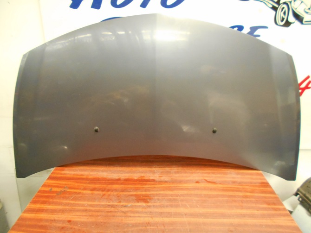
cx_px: 156
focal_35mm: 26
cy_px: 116
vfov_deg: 53.1
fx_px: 234
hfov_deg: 67.3
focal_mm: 4.6
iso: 560
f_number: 3.2
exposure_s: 1/25
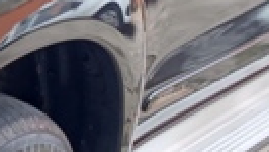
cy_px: 18
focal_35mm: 171
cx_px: -192
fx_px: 1220
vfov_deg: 7.1
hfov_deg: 11.8
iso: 32
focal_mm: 3.98
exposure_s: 1/120
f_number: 1.8
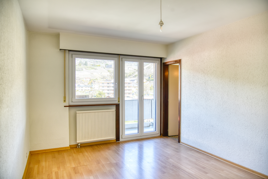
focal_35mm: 24
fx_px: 179
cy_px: 90
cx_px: 134
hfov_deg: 73.7
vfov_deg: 53.2
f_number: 9
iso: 250
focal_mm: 24
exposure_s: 1/320
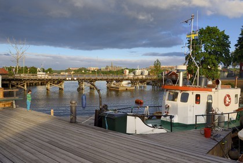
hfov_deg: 63.6
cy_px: 82
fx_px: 196
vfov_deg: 45.0
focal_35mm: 29
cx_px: 122
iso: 200
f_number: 11
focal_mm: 29
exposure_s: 1/160
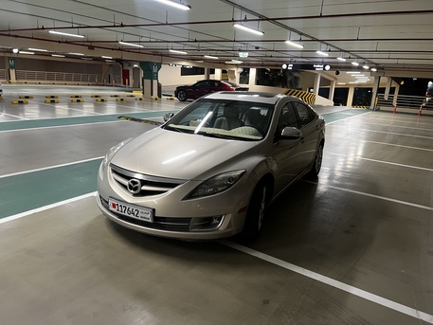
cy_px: 162
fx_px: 325
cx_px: 216
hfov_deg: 67.3
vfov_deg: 53.1
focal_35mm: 26
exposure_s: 1/50
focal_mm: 5.7
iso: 200
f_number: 1.5
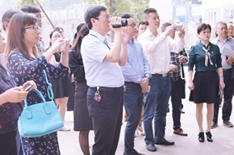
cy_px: 123
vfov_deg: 23.0
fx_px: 377
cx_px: 156
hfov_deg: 34.2
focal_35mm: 58
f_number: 5.6
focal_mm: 22
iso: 100
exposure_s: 1/125
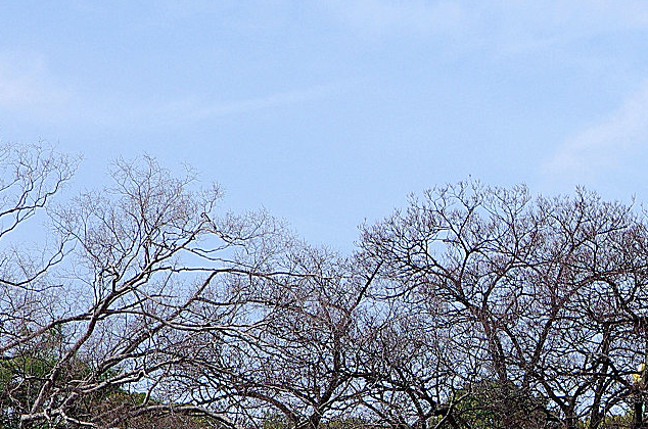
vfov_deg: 3.8
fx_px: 6503
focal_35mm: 362
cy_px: 164
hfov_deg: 5.7
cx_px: 886
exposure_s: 1/400
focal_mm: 75
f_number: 6.3
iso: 100
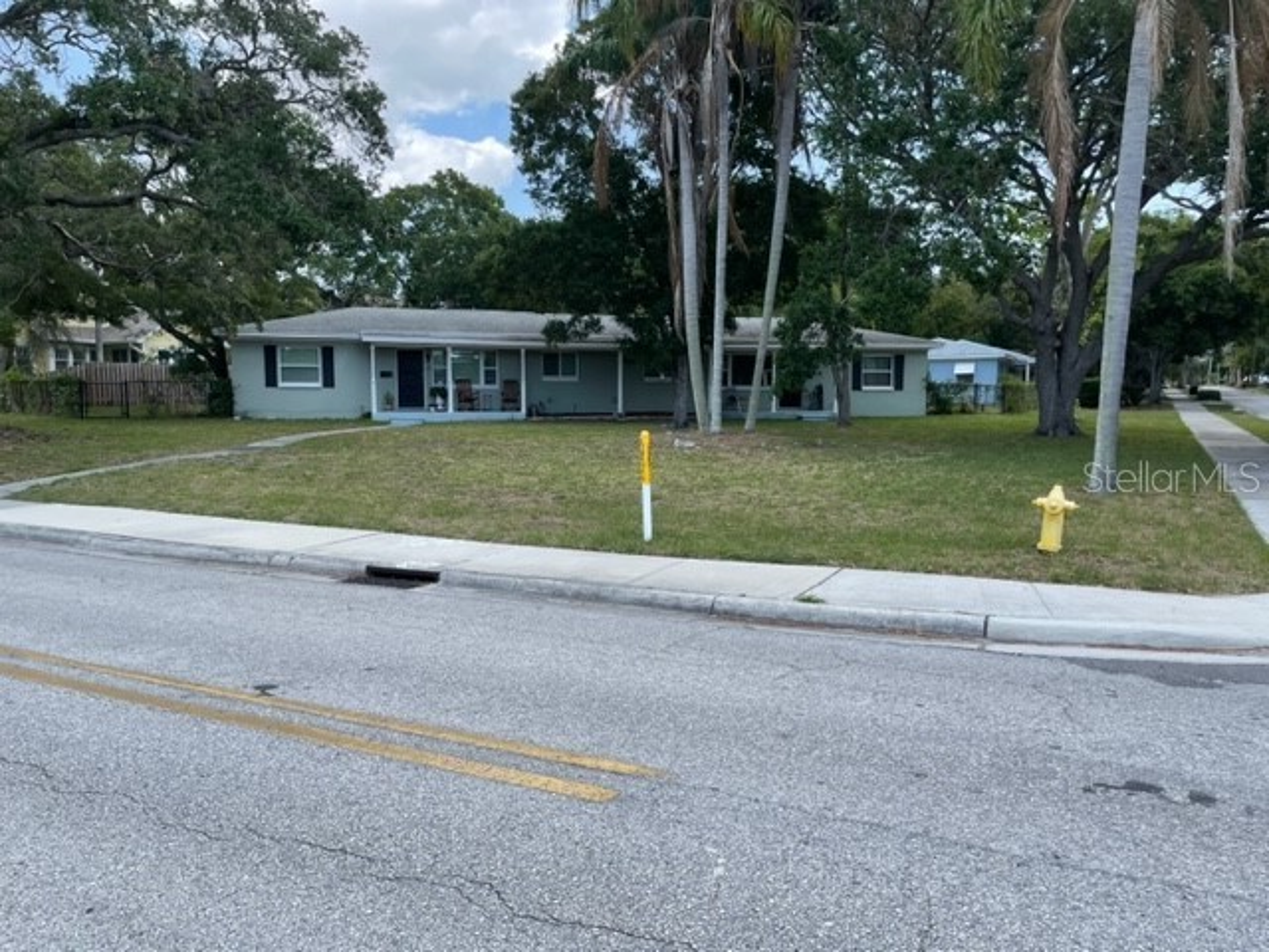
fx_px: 953
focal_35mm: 26
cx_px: 634
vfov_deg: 53.1
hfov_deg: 67.3
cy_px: 476
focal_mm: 4.2
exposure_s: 1/979
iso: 32
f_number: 1.6
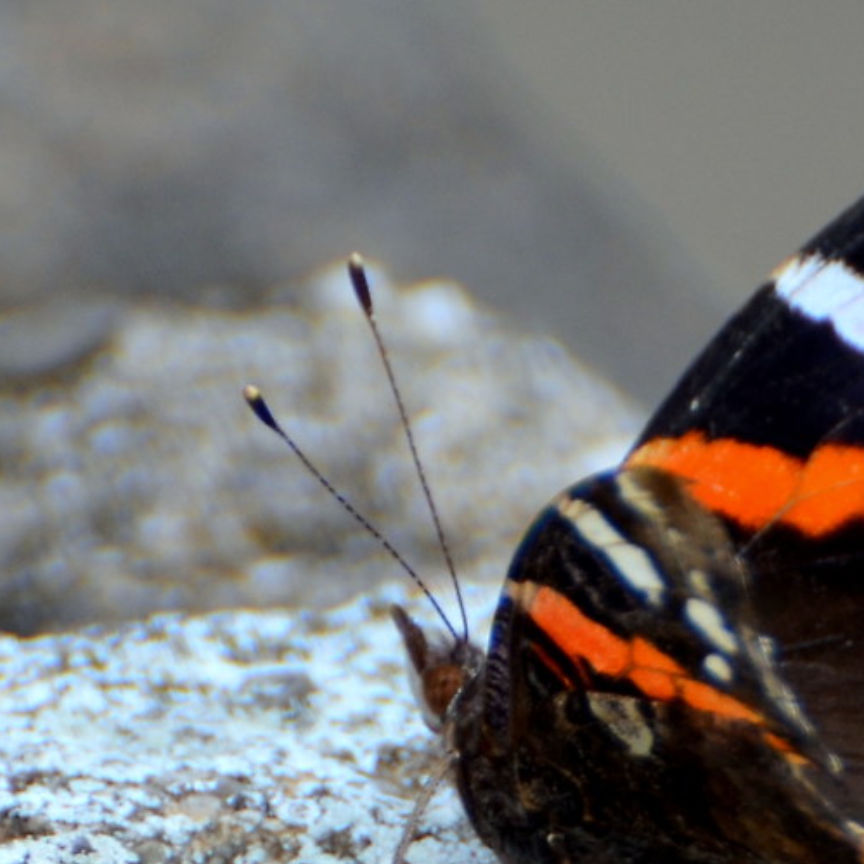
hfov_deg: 1.0
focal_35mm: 1837
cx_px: 966
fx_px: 51874
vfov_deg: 1.0
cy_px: 920
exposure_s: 1/500
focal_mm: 300
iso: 250
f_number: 5.6
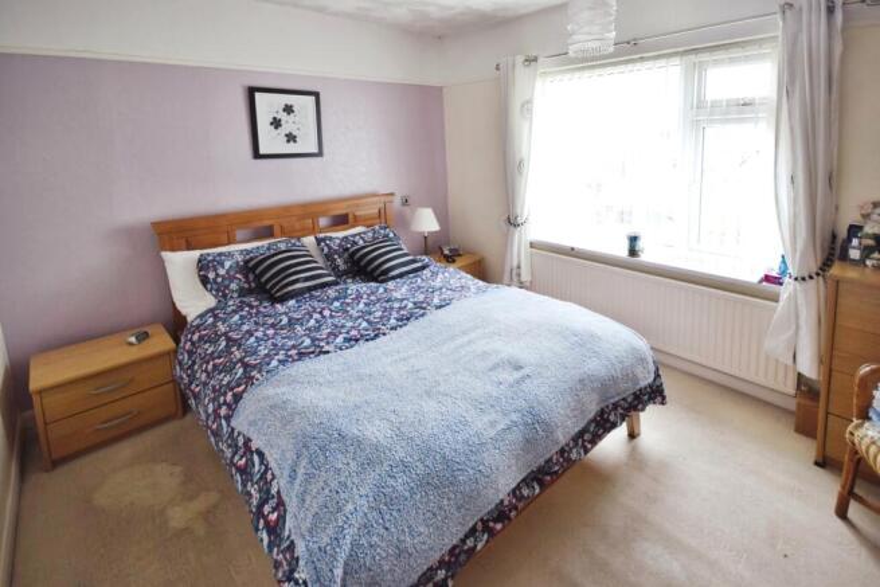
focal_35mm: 15
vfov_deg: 77.4
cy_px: 294
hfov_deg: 100.4
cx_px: 440
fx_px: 367
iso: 400
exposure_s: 1/80
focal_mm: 10
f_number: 4.5
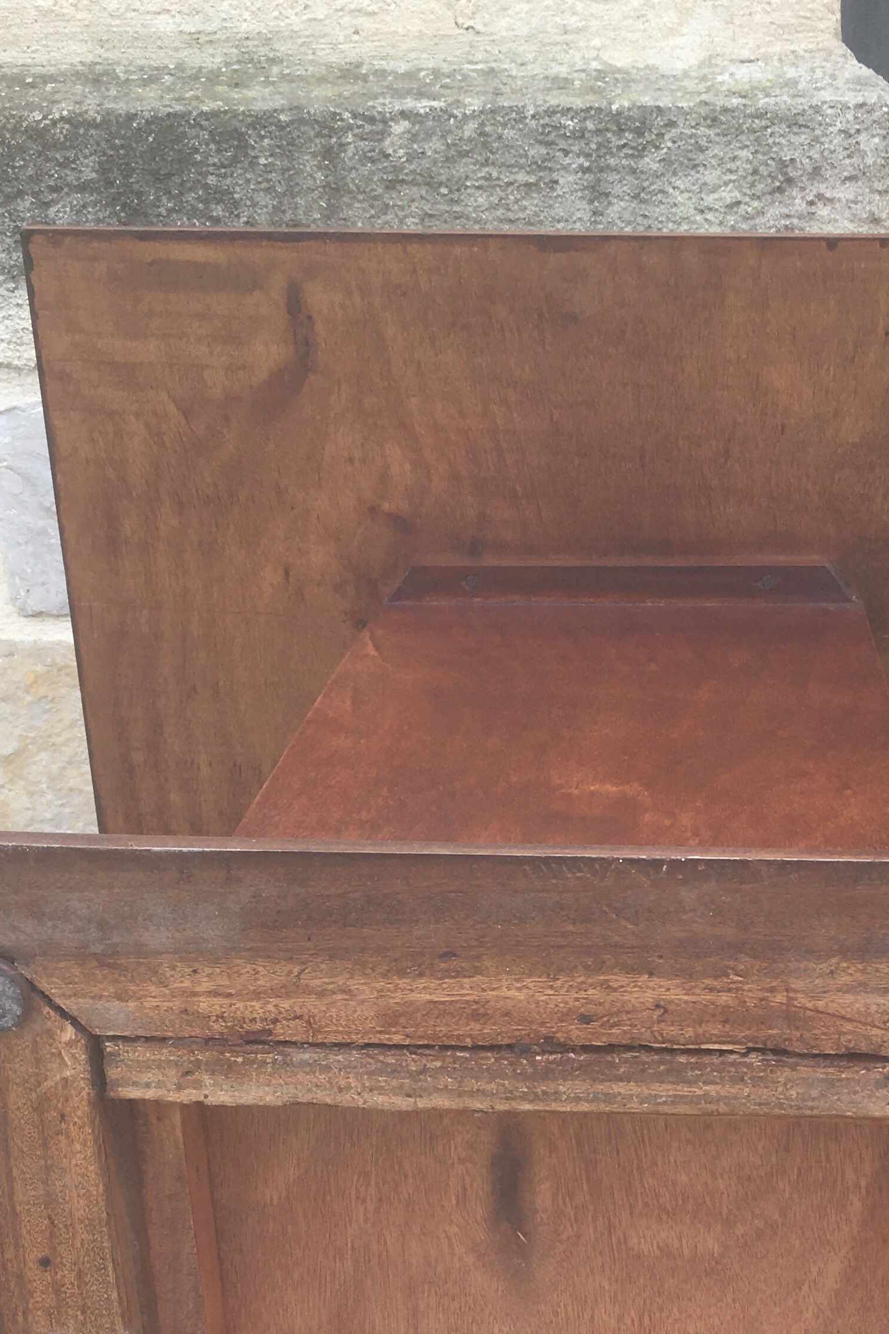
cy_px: 1127
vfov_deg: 35.3
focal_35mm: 54
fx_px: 2000
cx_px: 624
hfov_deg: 24.9
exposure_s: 1/379
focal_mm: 4.15
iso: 25
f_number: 2.2
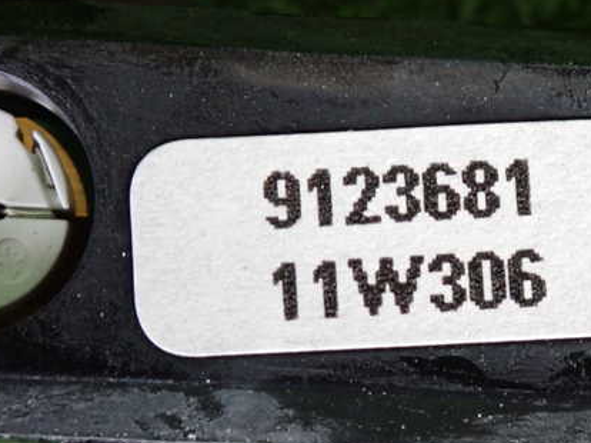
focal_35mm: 145
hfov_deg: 13.6
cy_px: 259
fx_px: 2474
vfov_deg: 10.2
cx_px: 410
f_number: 4.9
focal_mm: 18
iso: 800
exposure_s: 1/50
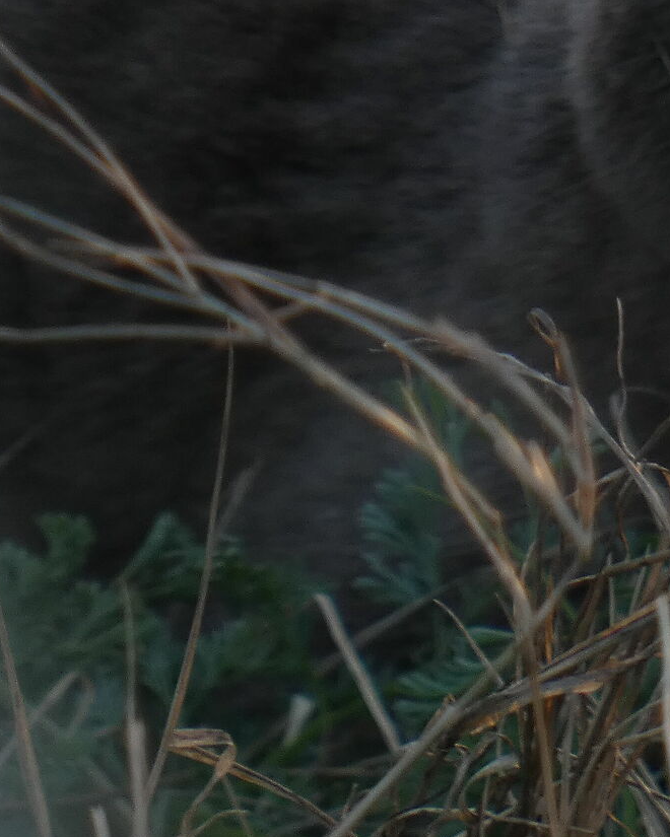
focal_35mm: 2514
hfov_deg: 0.6
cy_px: -39
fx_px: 62314
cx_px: 464
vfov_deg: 0.8
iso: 100
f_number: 5.6
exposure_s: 1/60
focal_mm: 158.6
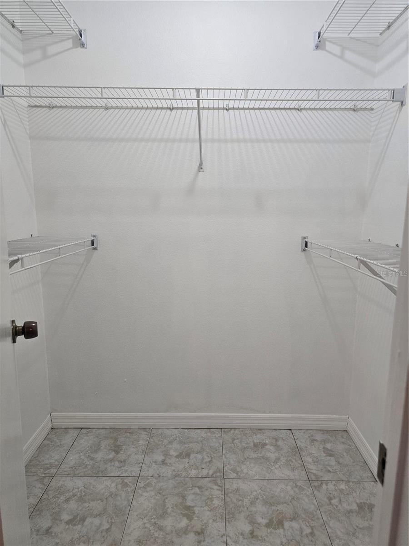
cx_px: 204
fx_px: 362
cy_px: 273
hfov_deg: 58.9
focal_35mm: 23
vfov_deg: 73.9
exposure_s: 1/120
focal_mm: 6.3
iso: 200
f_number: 1.7
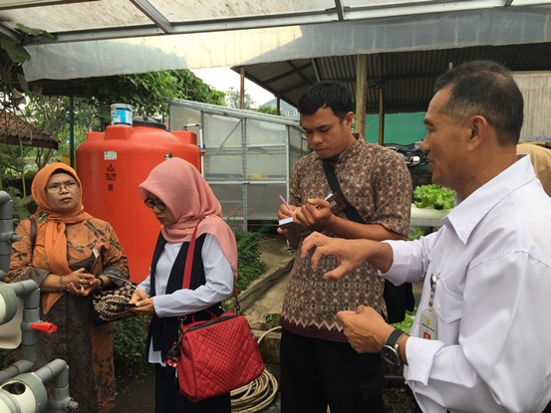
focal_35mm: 29
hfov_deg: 61.6
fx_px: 462
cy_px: 206
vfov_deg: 48.2
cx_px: 276
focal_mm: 4.15
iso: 32
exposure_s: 1/329
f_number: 2.2
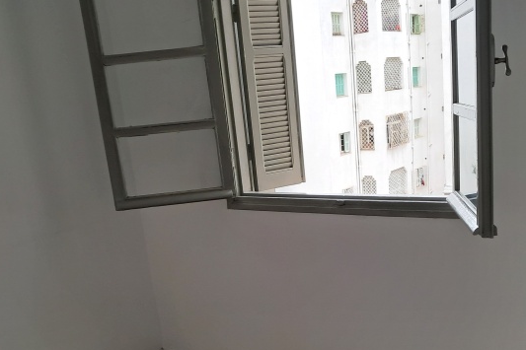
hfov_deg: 45.2
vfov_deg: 30.7
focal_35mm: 43
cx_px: 314
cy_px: 254
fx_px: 628
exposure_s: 1/50
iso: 50
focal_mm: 4
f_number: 1.8
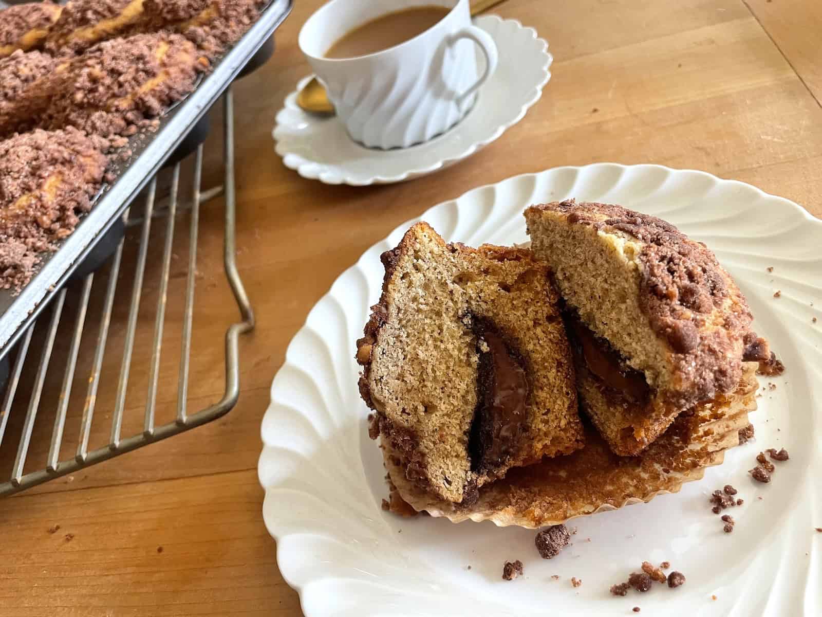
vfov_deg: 53.1
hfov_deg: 67.3
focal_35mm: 26
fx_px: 617
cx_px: 411
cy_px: 308
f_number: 1.6
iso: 160
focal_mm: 4.2
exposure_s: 1/60
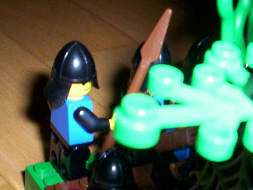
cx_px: 239
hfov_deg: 24.4
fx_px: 563
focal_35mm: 77
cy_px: 186
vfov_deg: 18.7
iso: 140
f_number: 4.5
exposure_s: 1/60
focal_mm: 4.99
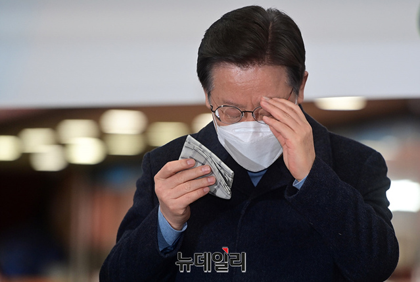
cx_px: 210
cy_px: 141
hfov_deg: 10.3
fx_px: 2337
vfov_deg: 6.9
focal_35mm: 200
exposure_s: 1/250
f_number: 2.8
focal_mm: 200
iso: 800
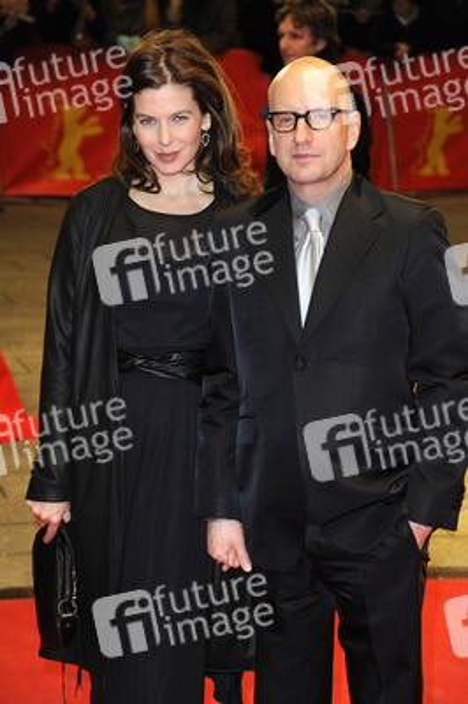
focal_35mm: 105
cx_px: 234
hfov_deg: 13.0
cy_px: 352
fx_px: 2051
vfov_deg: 19.5
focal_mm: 105
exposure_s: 1/200
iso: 1250
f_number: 5.6
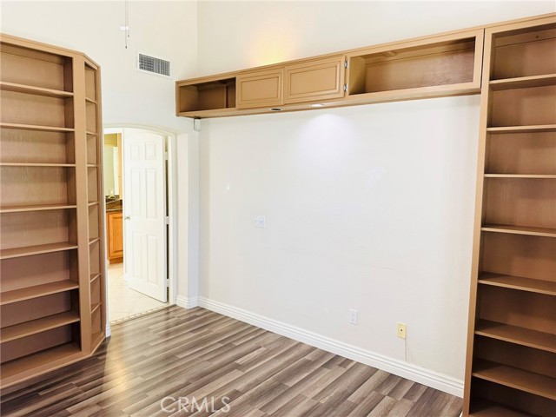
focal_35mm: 24
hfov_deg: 71.6
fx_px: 385
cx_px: 278
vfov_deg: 56.8
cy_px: 208
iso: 160
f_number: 1.78
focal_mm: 6.86
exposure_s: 1/60
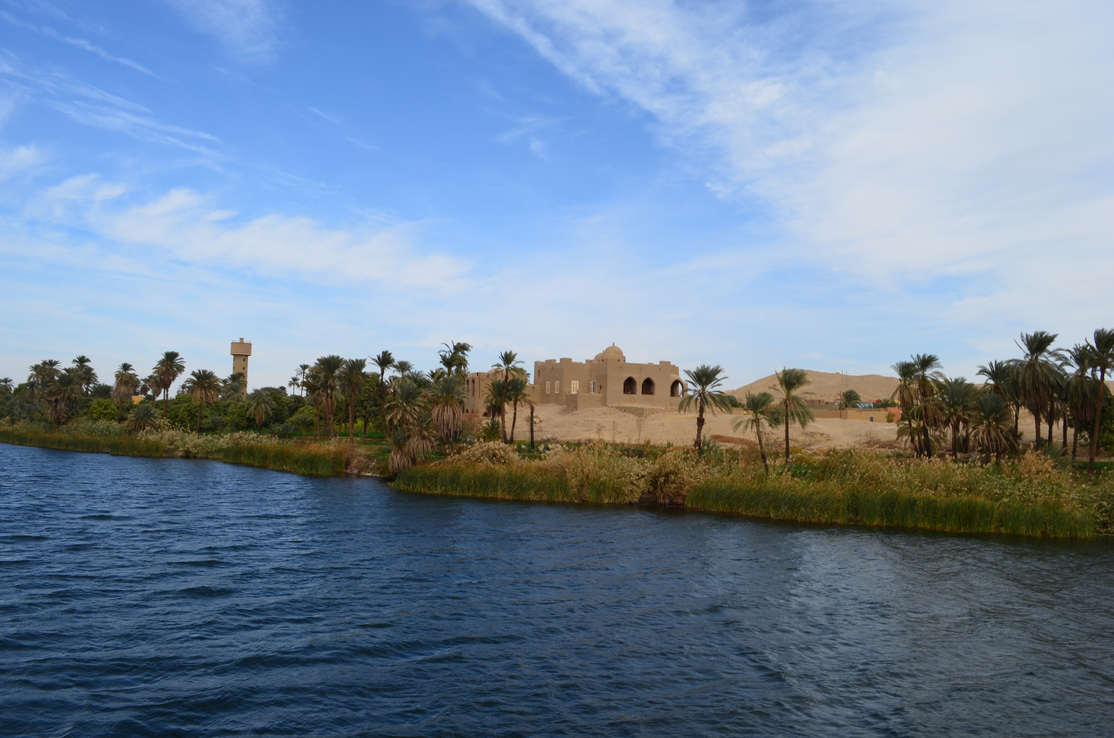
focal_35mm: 27
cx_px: 557
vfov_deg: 47.7
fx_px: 834
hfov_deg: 67.5
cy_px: 369
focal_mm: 18
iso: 100
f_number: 11
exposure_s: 1/160
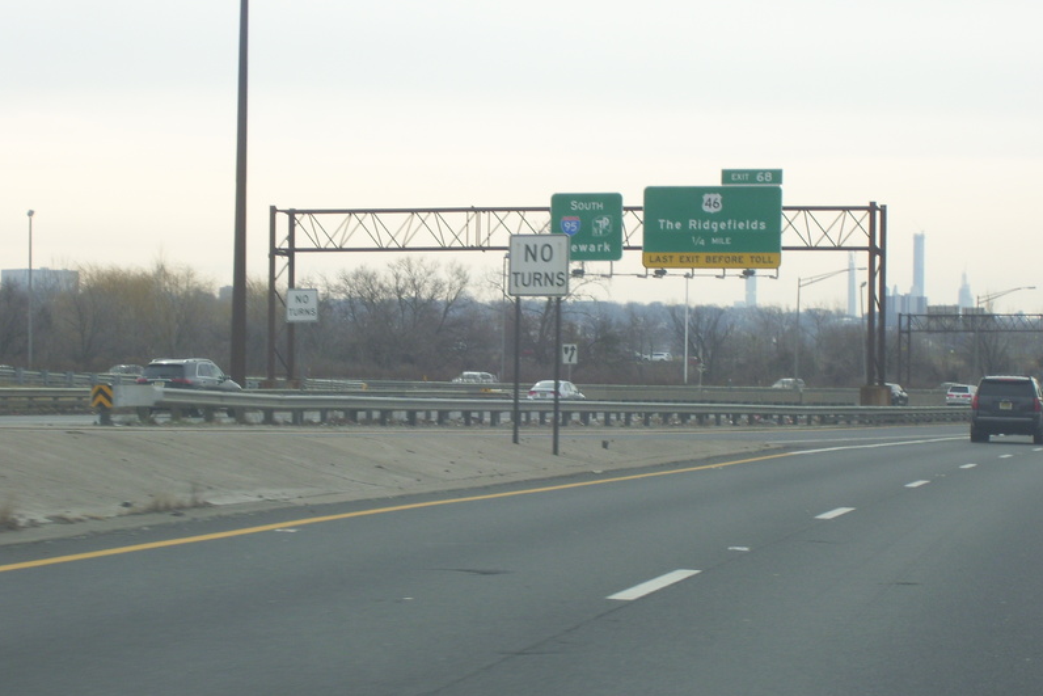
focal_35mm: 113
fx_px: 3274
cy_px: 360
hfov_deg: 18.1
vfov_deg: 12.1
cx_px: 522
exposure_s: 1/320
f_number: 4.6
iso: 80
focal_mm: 18
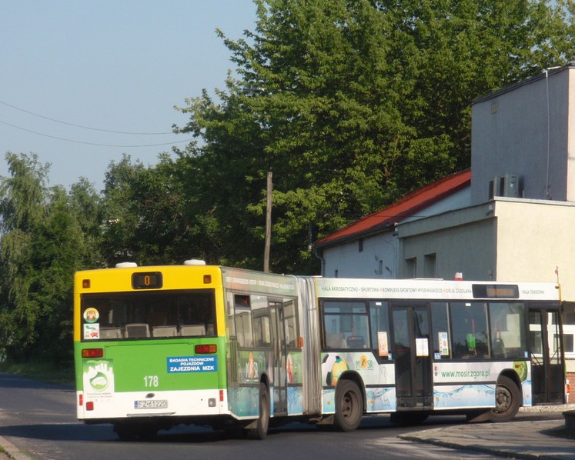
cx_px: 294
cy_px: 218
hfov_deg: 9.3
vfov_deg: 7.5
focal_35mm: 207
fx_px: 3524
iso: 160
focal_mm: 31.58
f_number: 5.7
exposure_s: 1/500
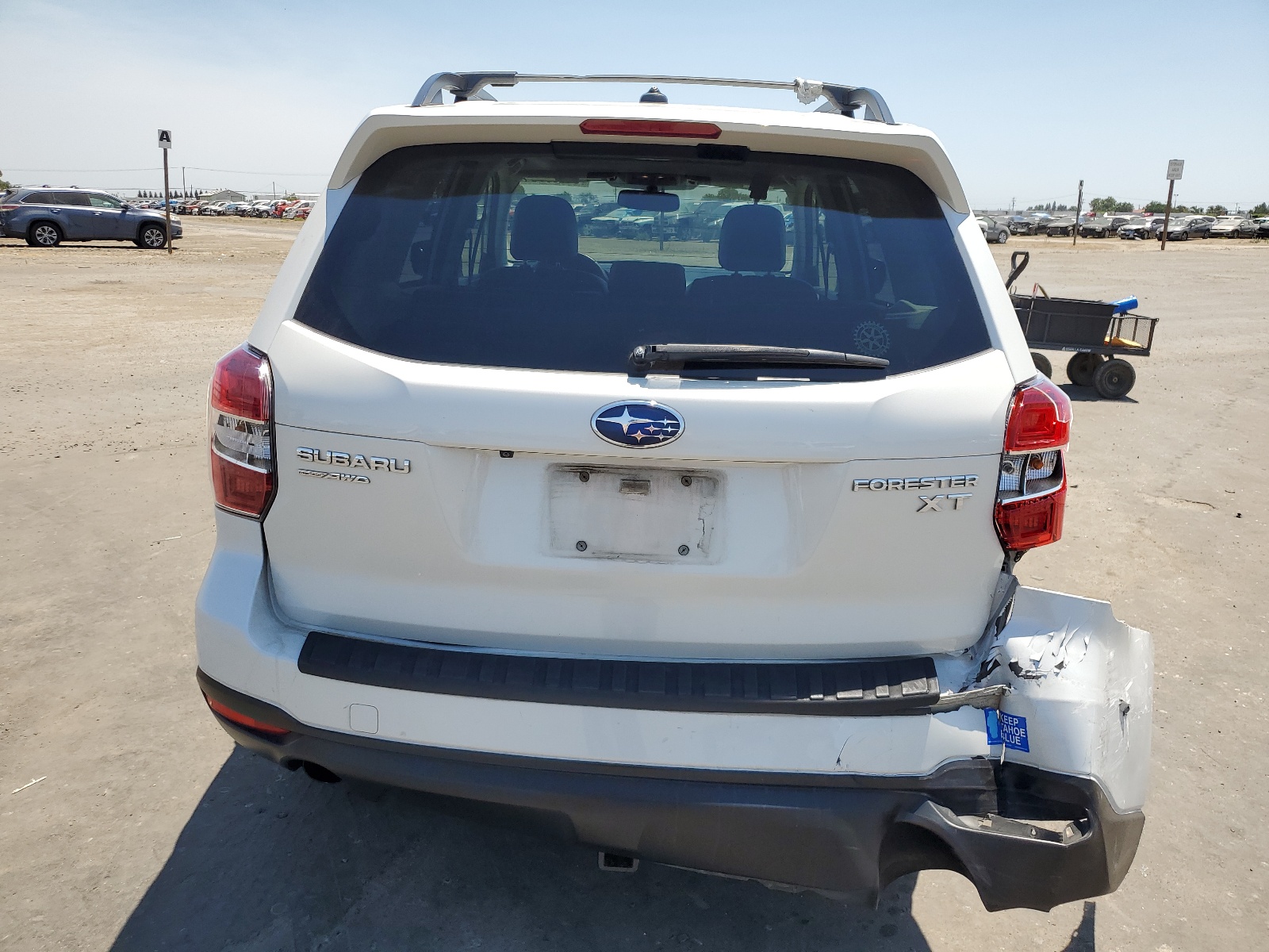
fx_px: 953
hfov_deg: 67.3
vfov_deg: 53.1
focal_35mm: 26
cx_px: 634
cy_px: 476
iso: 50
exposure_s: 1/2500
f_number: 1.5
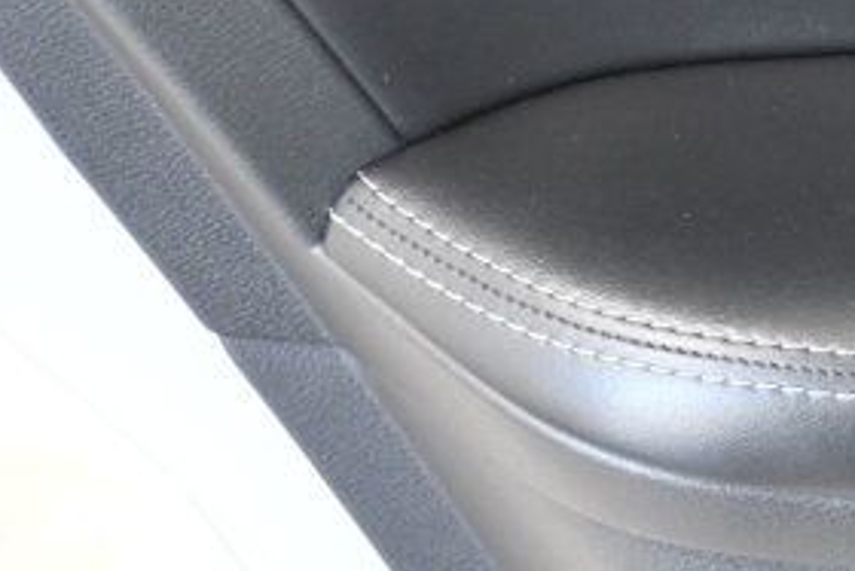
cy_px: 52
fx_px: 6249
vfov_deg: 5.2
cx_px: 1505
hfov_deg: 7.6
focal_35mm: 263
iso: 2500
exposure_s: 1/100
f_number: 4.5
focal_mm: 48
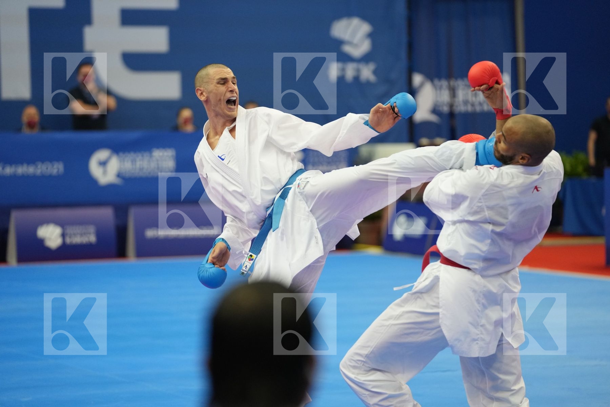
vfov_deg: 9.1
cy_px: 204
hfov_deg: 13.6
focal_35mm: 151
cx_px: 305
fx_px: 2558
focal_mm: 151
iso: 2500
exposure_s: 1/1000
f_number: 2.8
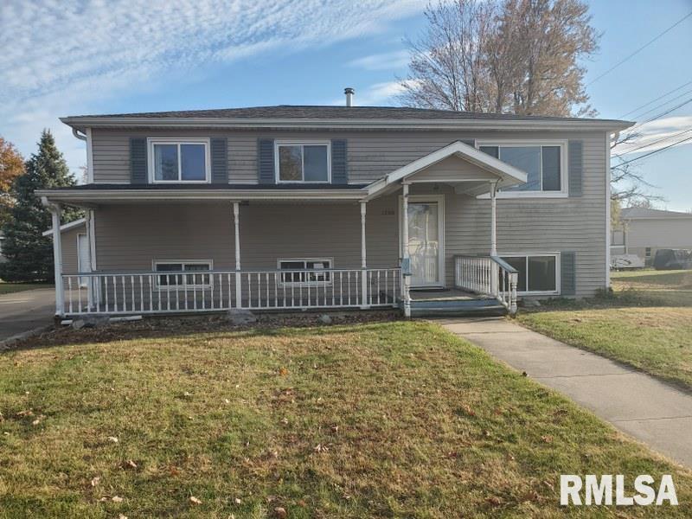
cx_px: 346
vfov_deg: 53.1
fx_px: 520
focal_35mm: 26
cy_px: 260
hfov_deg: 67.3
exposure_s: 1/697
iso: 50
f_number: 2.4
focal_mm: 4.3
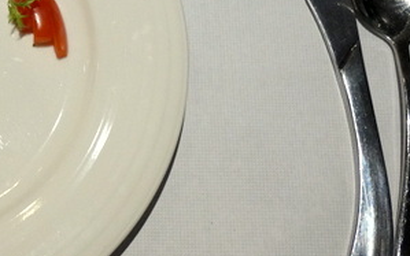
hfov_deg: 23.5
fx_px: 950
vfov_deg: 15.3
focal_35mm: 85
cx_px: 22
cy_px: 73
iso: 2000
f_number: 4.5
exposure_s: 1/160
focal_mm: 26
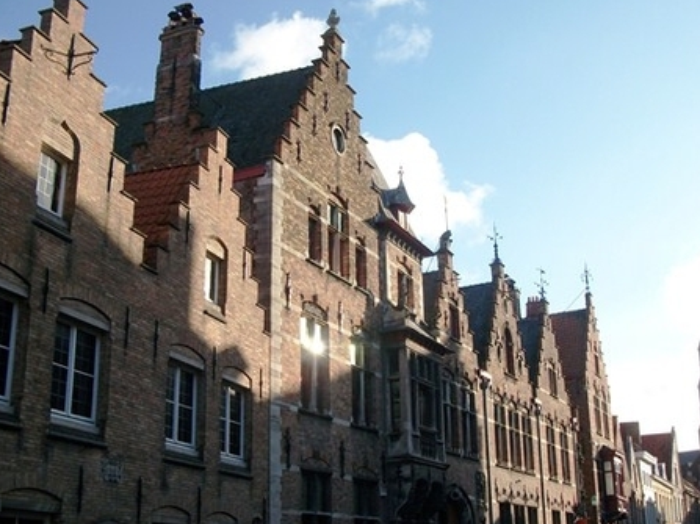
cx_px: 376
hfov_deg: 43.8
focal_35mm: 43
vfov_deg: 33.5
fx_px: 869
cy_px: 300
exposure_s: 1/100
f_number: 8.8
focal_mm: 5.7
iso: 80
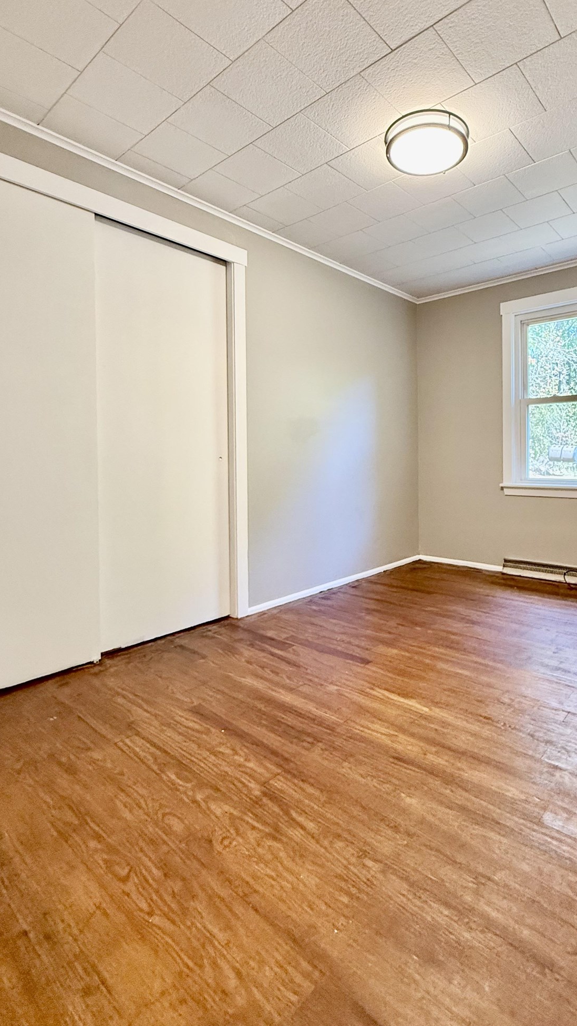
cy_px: 463
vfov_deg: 92.4
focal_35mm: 18
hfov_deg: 59.9
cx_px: 375
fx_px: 490
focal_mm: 2.22
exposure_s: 1/120
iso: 500
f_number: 2.2
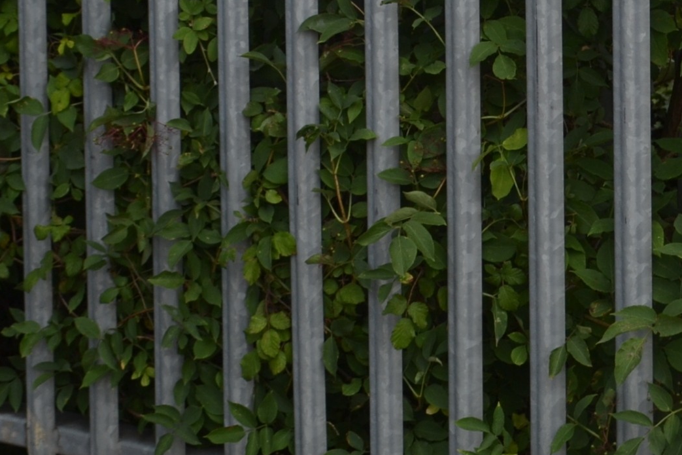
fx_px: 2567
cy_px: -151
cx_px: 381
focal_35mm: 136
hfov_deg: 15.1
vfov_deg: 9.9
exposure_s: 1/250
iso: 100
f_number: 8
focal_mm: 29
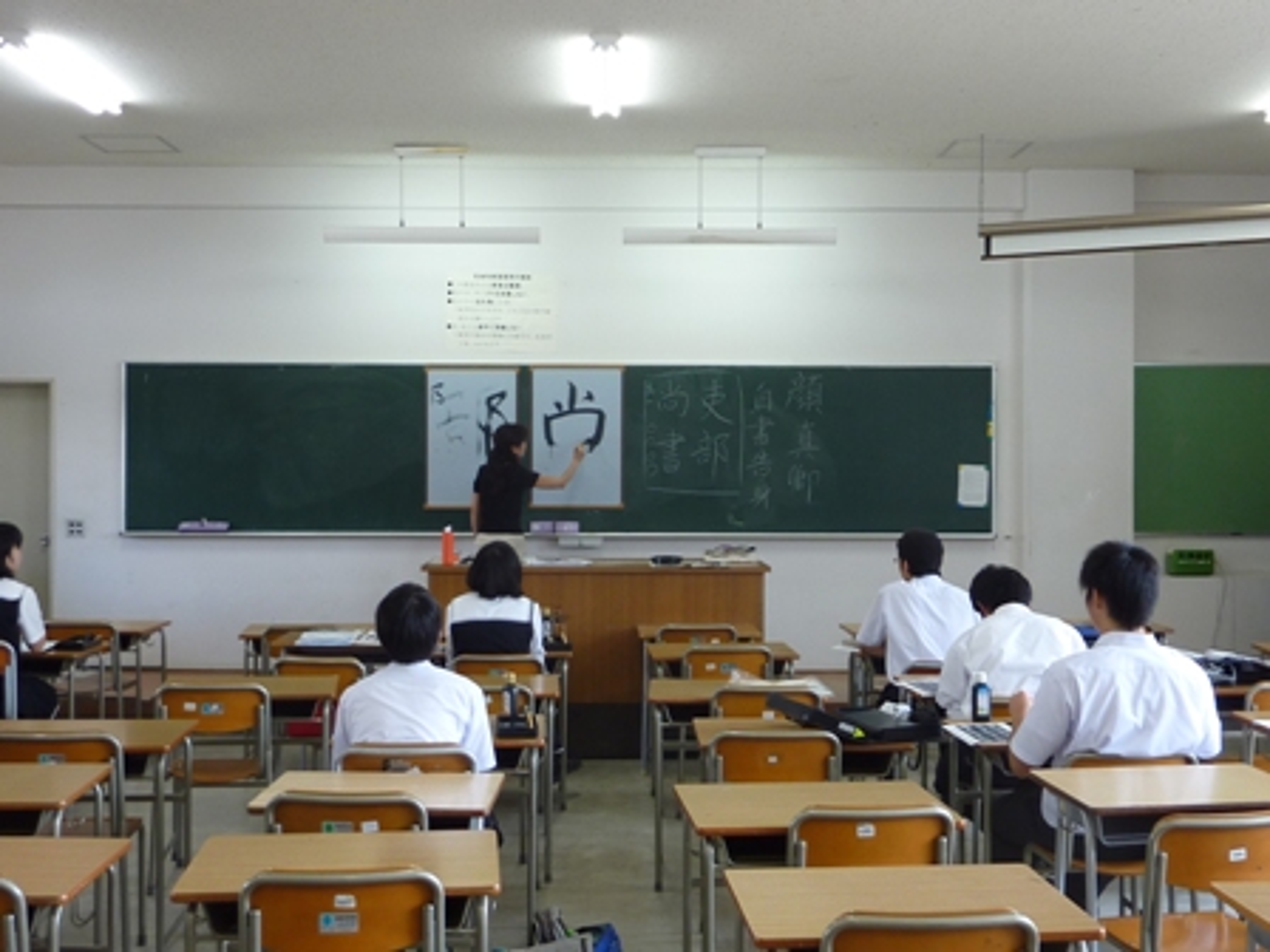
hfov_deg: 49.0
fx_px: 1394
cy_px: 476
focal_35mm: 38
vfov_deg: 37.7
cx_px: 635
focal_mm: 4.4
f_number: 3.3
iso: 100
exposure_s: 1/30
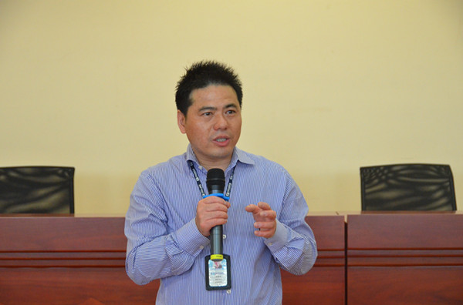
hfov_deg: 21.0
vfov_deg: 13.9
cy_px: 152
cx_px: 232
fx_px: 1250
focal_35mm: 98
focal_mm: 65
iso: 3200
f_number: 5.6
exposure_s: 1/125
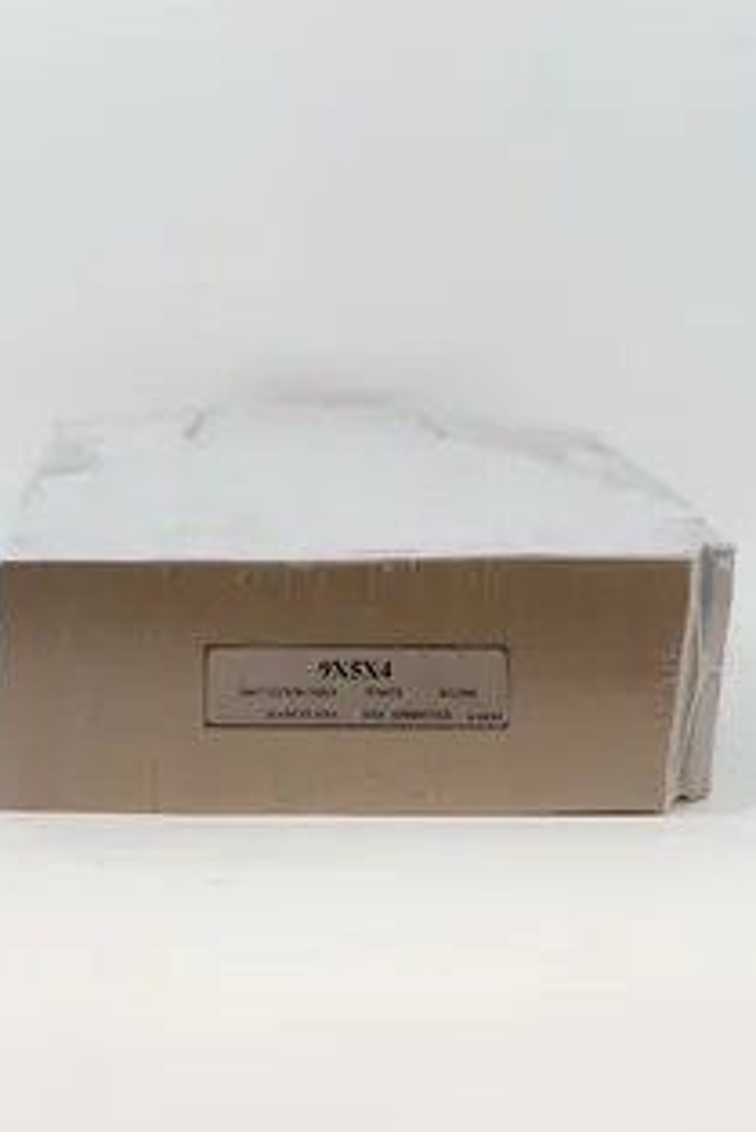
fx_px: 2171
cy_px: 542
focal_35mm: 69
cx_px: 356
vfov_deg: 29.2
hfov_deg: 19.8
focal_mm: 54
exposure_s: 1/15
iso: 100
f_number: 5
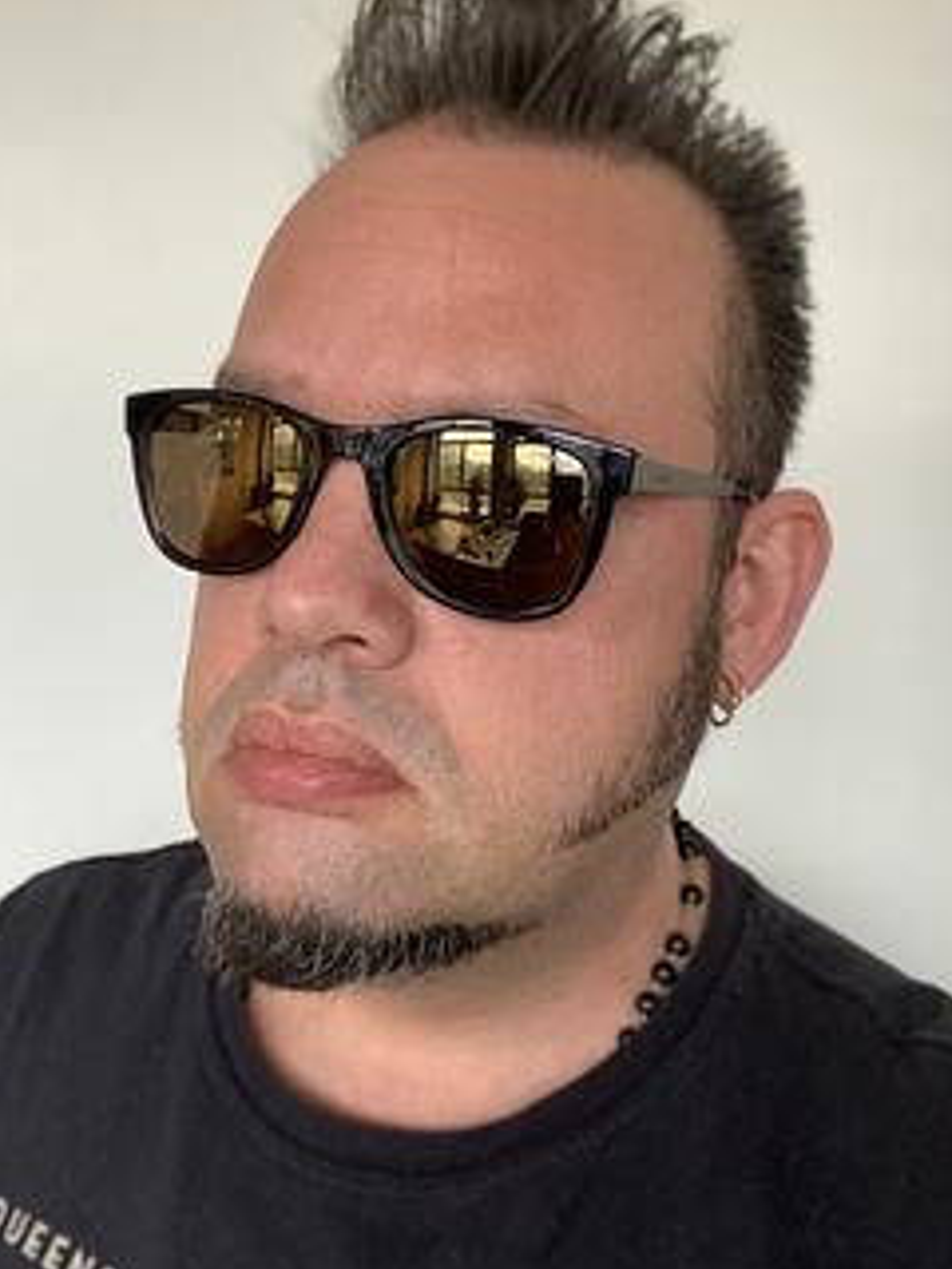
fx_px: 1467
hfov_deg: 35.9
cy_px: 559
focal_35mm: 40
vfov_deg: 46.7
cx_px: 512
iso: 250
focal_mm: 2.87
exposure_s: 1/60
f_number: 2.2
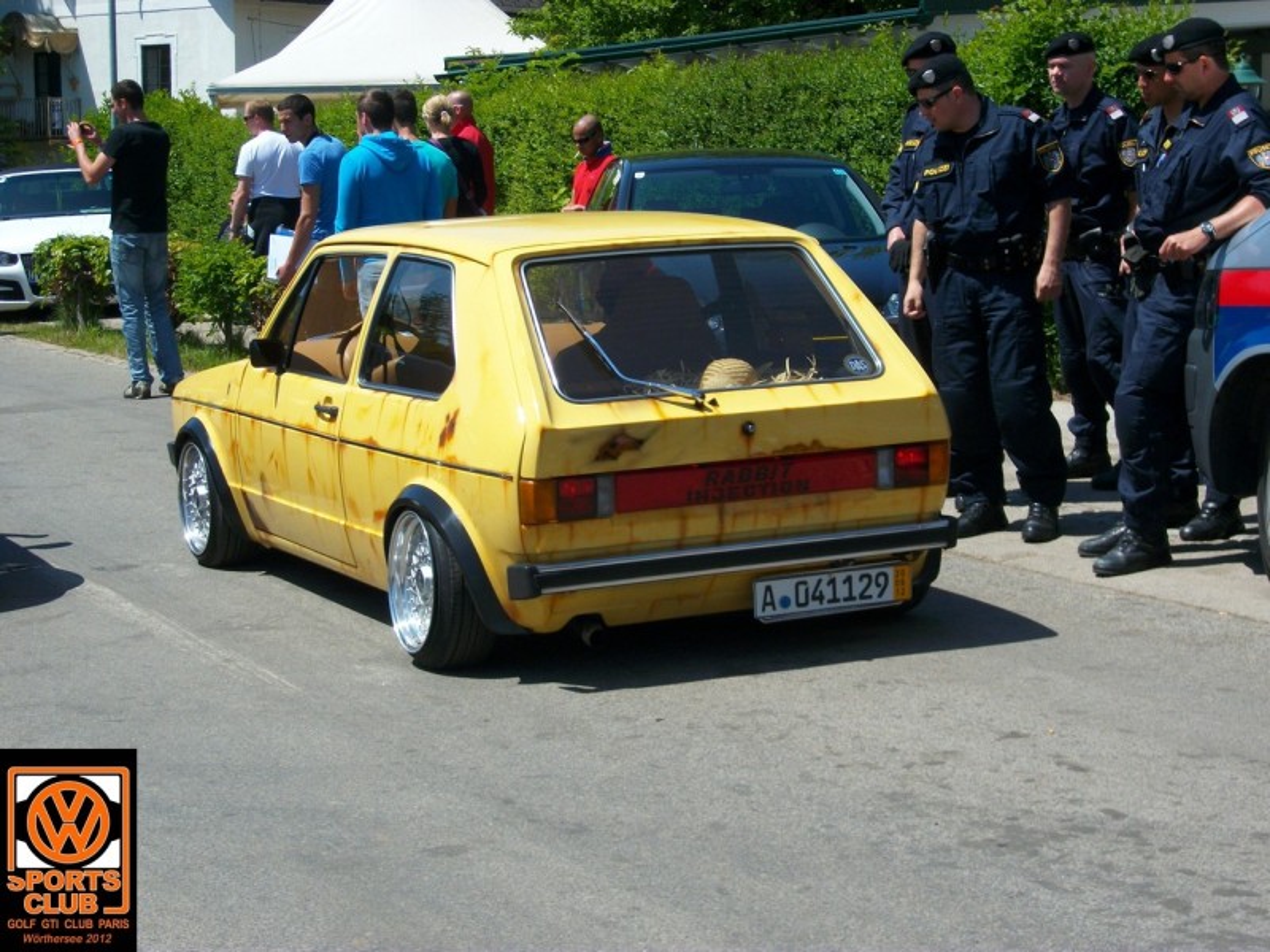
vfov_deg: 18.0
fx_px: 3008
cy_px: 476
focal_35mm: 82
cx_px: 635
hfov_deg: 23.8
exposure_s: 1/526
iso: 80
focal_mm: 13.7
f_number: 4.6
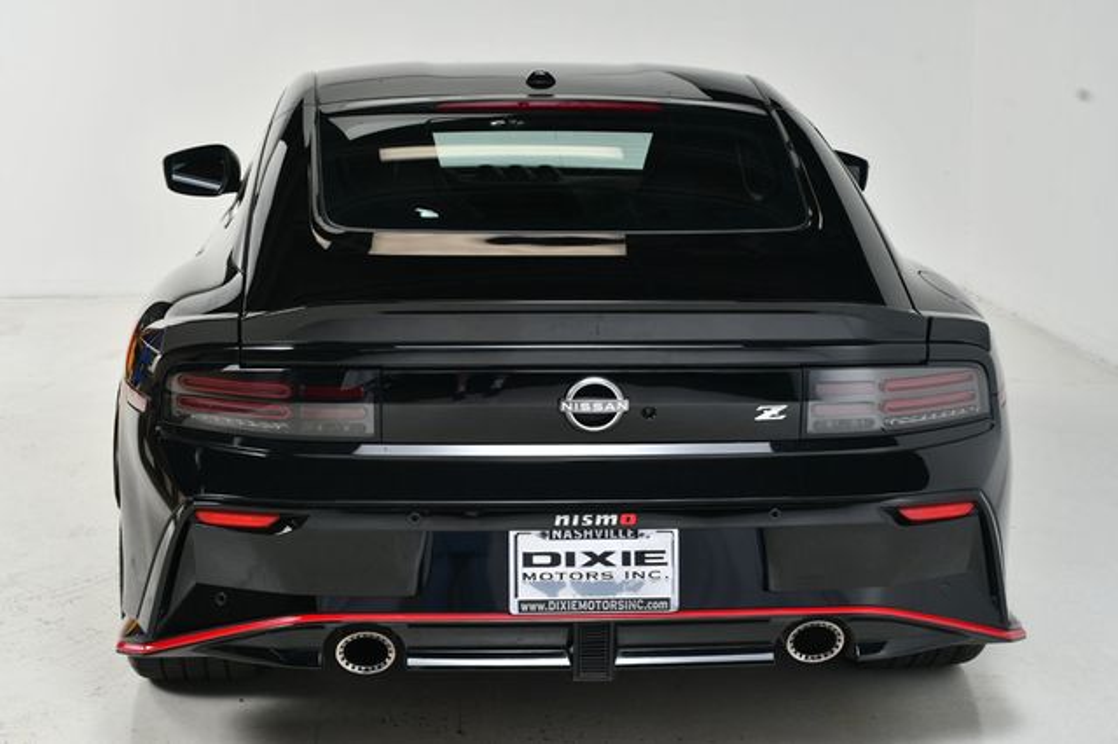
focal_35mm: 63
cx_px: 559
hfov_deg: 31.9
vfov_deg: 21.5
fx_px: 1955
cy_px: 372
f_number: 10
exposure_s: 1/160
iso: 100
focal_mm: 42
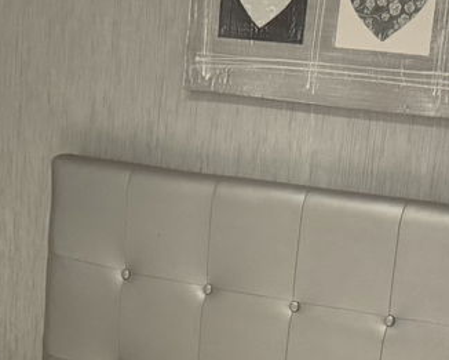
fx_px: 1529
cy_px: 637
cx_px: 244
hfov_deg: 16.7
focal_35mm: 115
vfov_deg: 12.3
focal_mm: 6.76
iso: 400
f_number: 1.78
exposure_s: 1/50
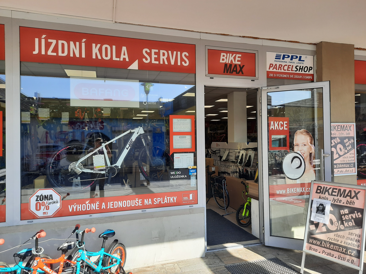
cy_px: 137
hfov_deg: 69.4
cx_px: 183
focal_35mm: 25
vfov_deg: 54.9
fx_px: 264
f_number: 2
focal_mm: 4.6
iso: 32
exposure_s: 1/295
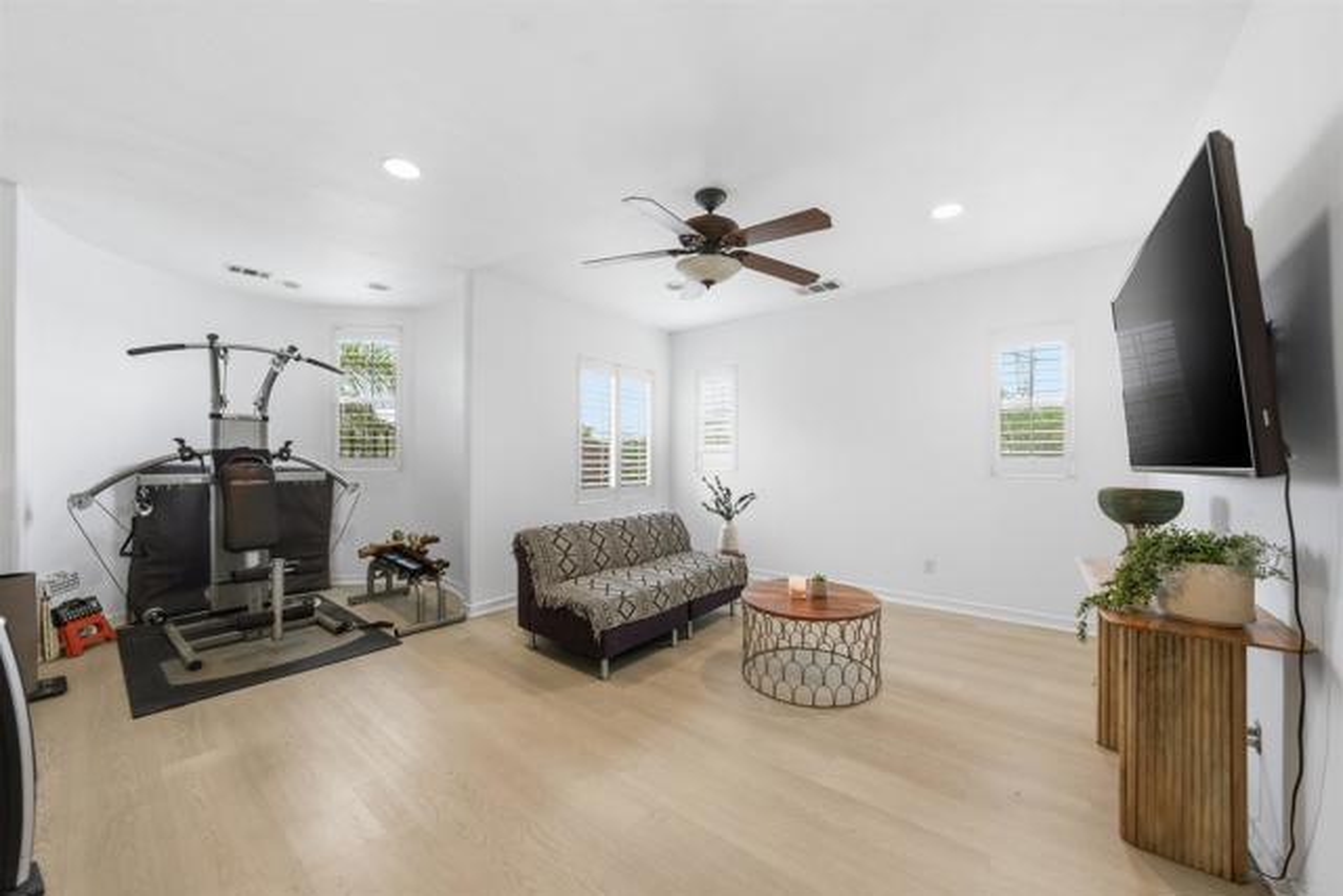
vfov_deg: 90.0
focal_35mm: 12
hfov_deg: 112.6
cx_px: 672
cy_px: 448
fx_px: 448
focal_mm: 12
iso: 1250
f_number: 8
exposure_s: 1/500
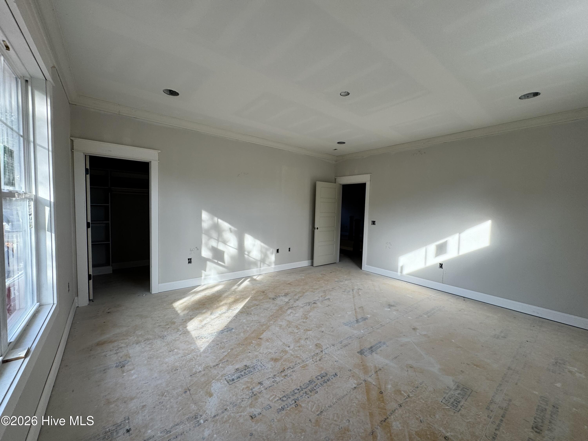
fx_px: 238
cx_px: 294
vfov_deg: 85.7
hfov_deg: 102.1
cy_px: 220
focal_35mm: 14
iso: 40
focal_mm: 2.22
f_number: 2.2
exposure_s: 1/99
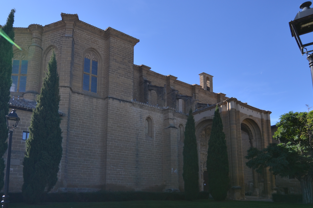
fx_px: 233
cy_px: 145
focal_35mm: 27
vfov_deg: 47.1
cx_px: 138
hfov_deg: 67.5
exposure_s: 1/1600
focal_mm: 11
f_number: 2.8
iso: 100
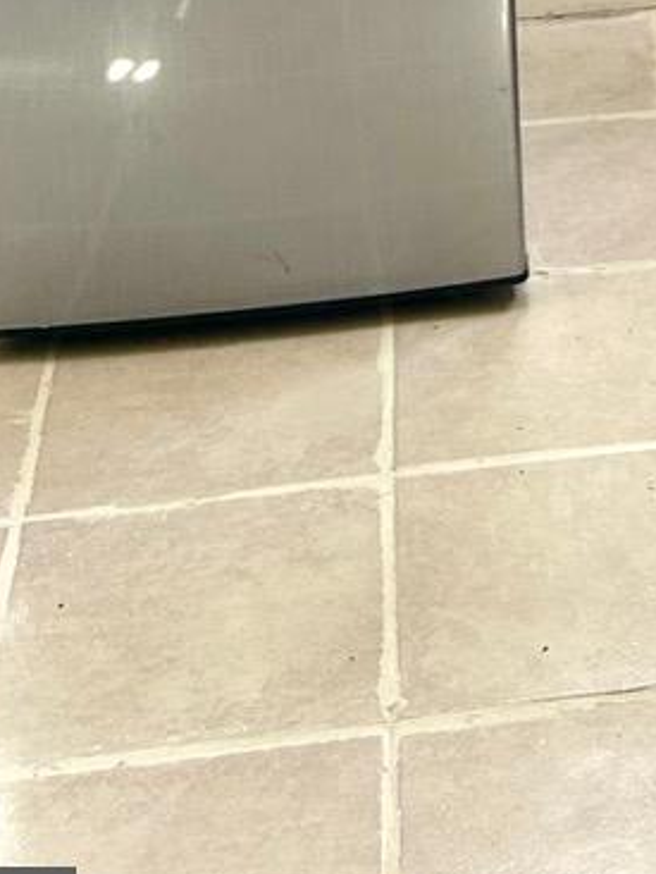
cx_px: 854
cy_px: -771
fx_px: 2751
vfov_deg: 15.2
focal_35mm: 109
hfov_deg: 13.1
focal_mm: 5.7
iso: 40
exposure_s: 1/121
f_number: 1.5
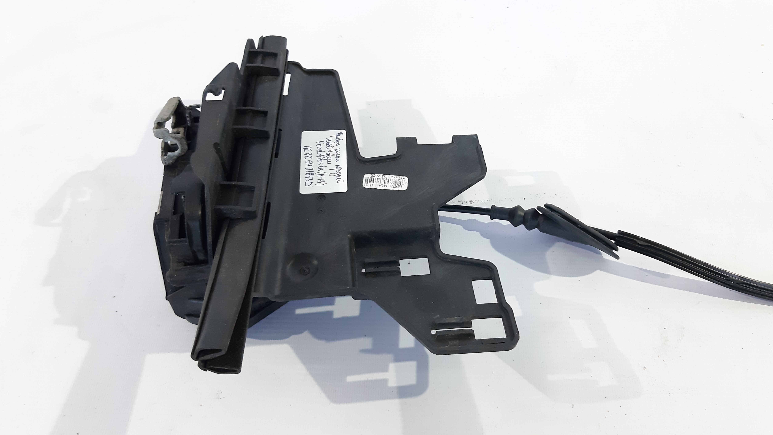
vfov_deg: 35.6
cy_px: 188
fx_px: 676
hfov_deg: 59.5
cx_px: 398
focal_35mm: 33
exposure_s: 1/50
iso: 200
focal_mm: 3.93
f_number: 1.7
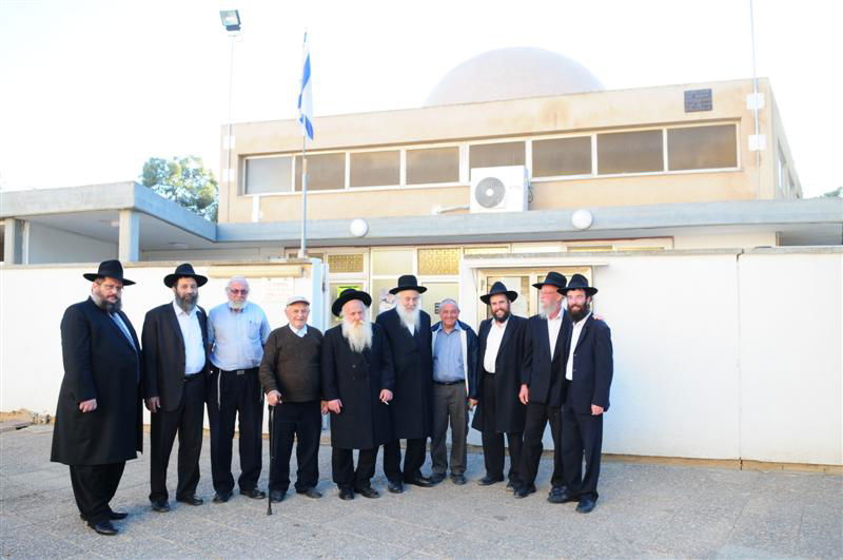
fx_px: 596
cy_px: 280
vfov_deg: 50.3
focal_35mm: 26
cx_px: 422
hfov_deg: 70.5
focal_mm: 17
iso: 250
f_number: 3.5
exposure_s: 1/200
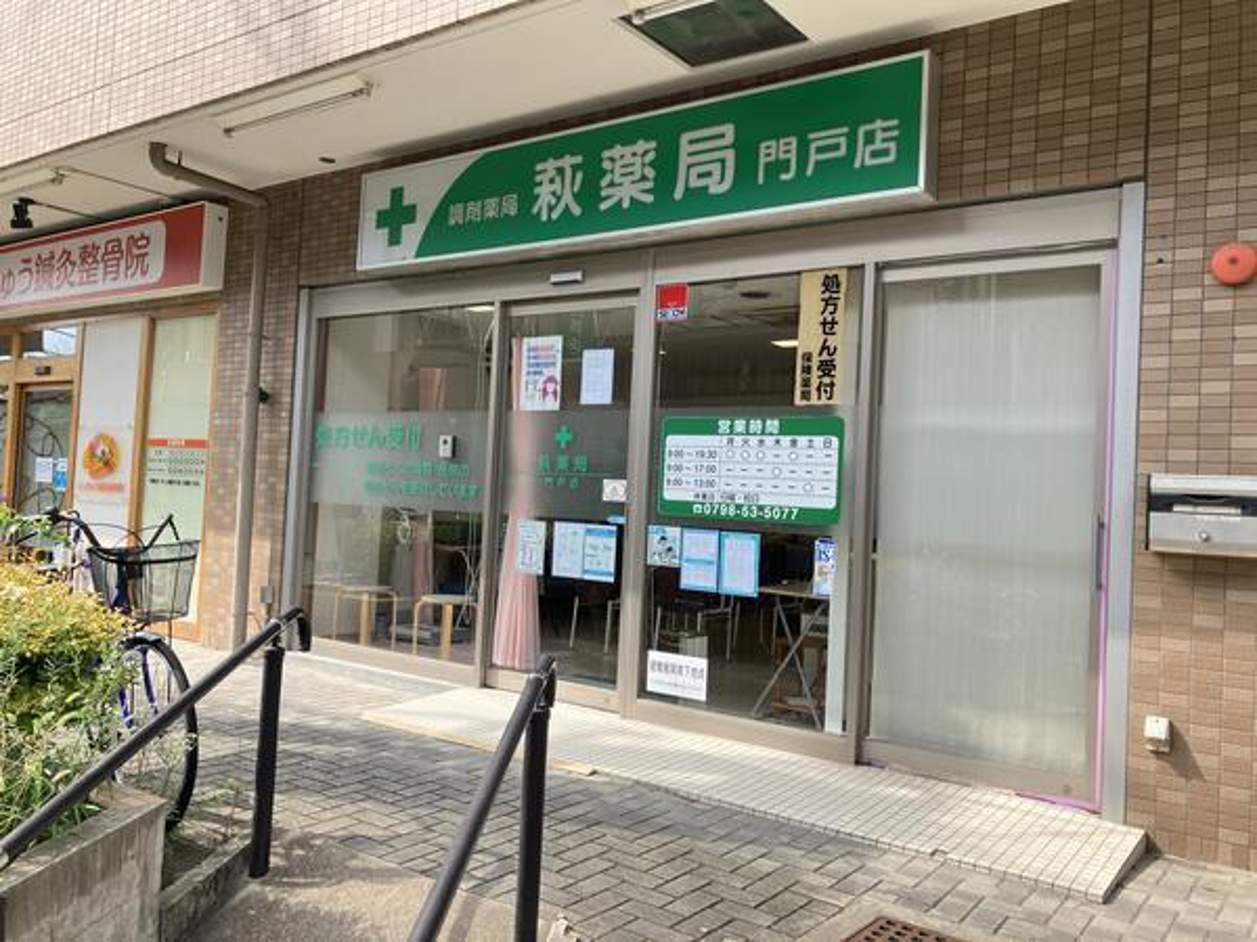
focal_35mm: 28
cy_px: 471
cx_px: 628
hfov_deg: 63.4
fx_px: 1017
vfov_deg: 49.7
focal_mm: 3.99
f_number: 1.8
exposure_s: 1/486
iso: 32
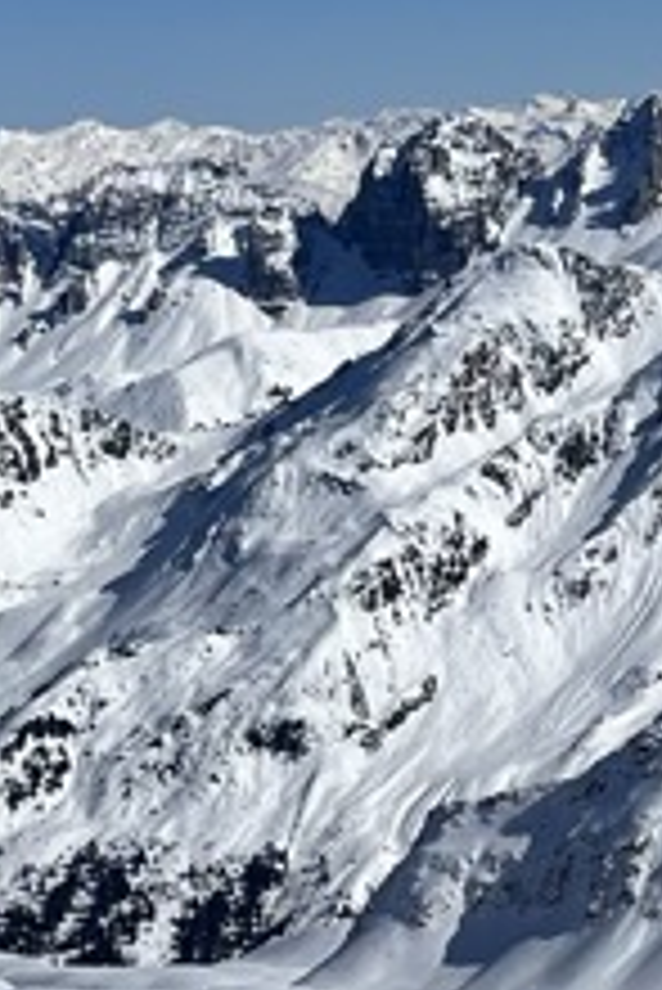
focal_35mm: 126
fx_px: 3470
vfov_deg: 16.1
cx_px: 536
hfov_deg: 10.9
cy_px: 846
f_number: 1.6
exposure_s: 1/17241
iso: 50
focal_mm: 5.1
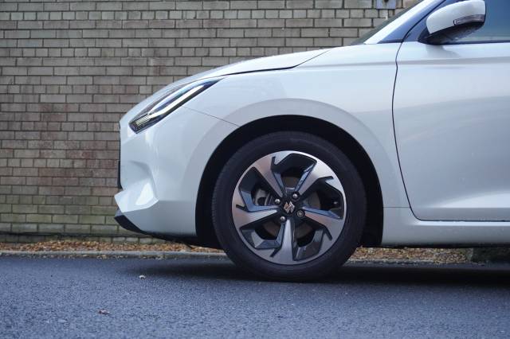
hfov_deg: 37.9
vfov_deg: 25.7
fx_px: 743
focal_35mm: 52
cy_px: 170
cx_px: 255
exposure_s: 1/160
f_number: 5.6
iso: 1000
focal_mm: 35
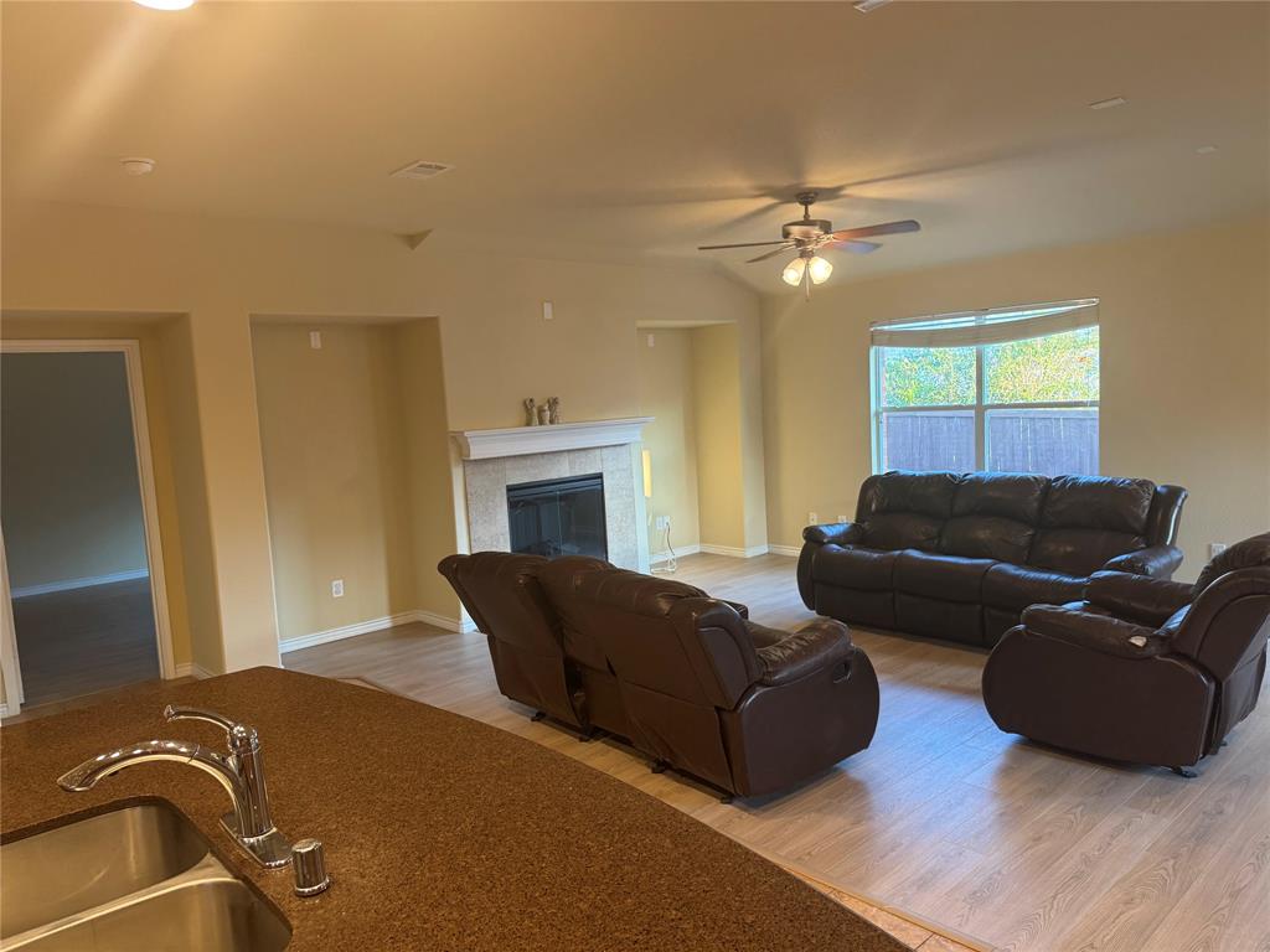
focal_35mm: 24
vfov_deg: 56.8
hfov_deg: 71.6
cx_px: 635
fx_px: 881
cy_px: 476
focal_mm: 6.76
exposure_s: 1/60
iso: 320
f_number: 1.78
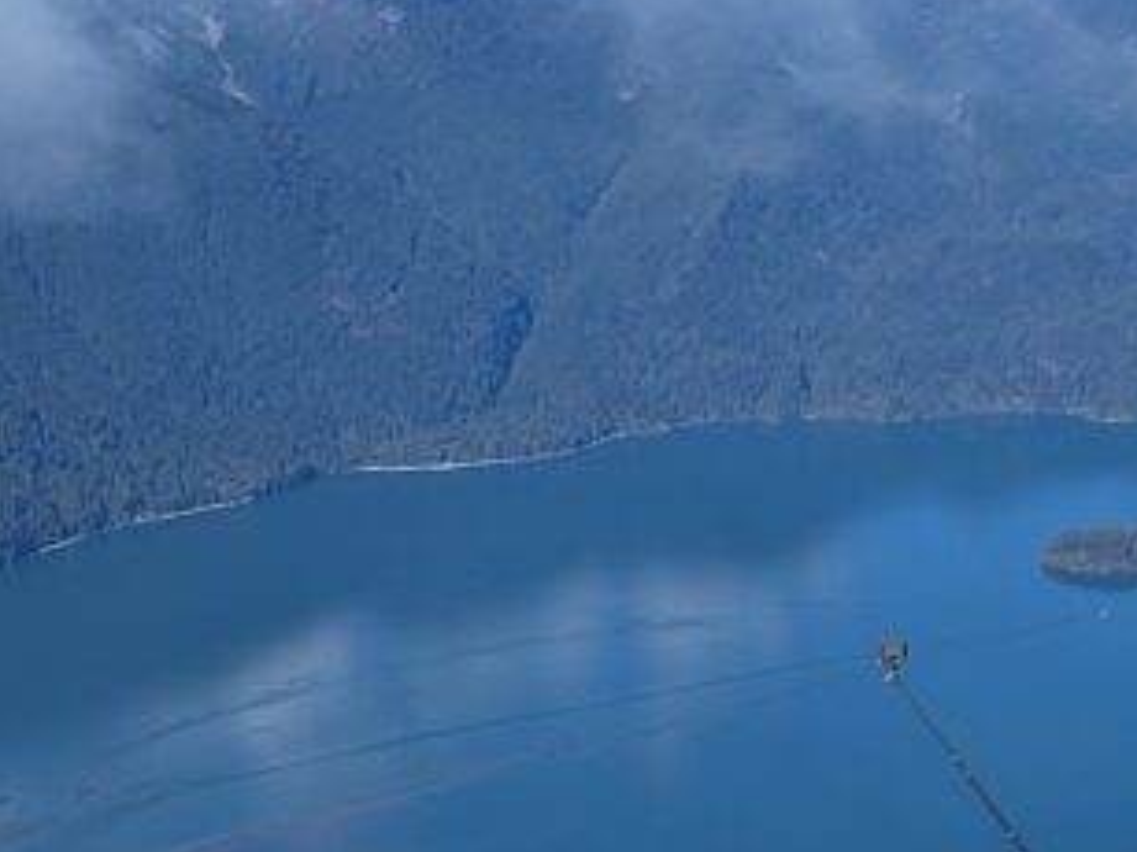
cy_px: 445
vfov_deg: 16.4
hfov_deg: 20.0
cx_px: 1474
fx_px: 2955
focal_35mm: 90
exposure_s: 1/4673
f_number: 1.73
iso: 60
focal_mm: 4.38
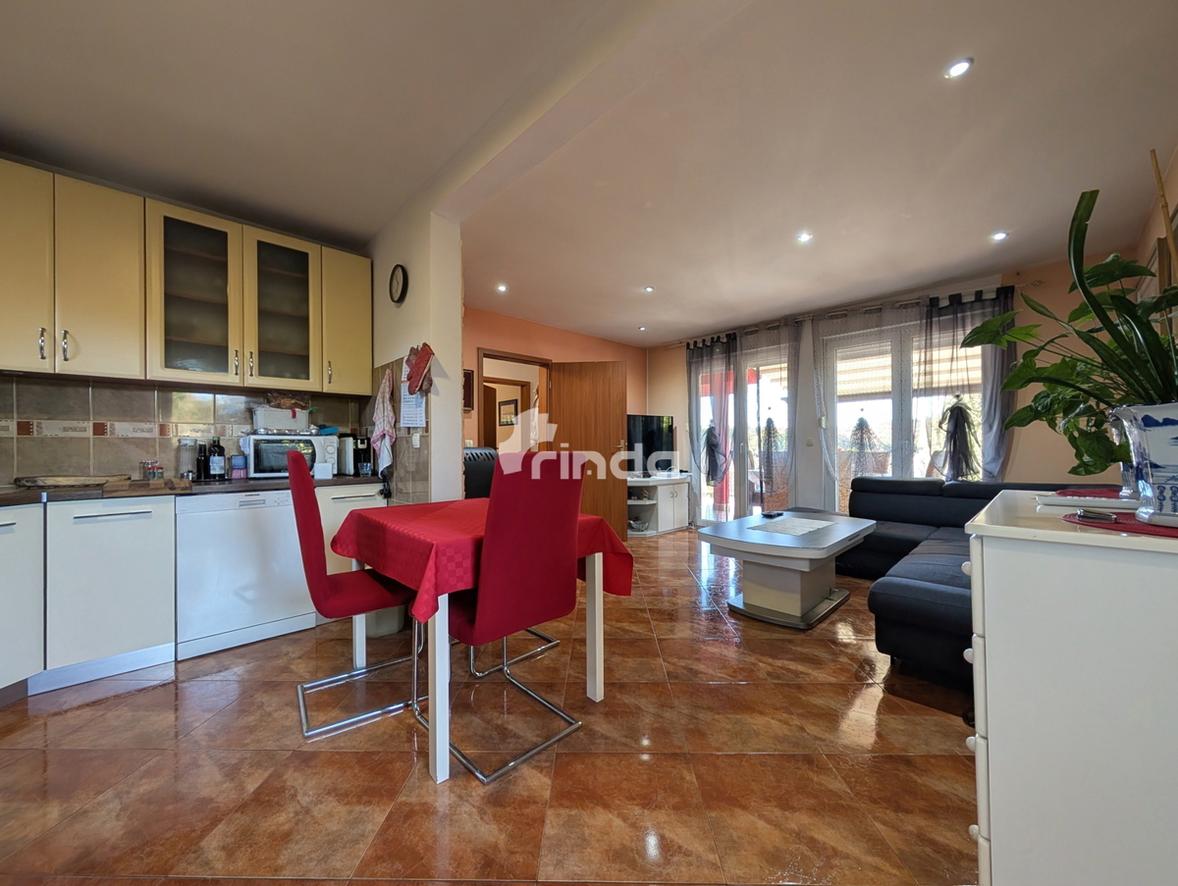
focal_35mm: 12
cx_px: 589
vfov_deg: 94.6
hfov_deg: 110.5
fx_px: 409
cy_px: 443
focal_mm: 2.02
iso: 120
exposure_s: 1/100
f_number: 1.7
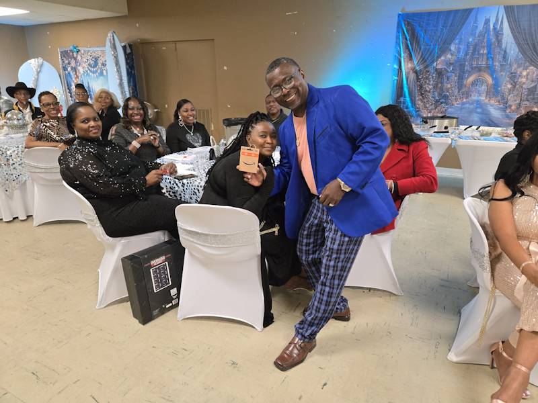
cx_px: 269
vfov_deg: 58.9
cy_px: 202
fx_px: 357
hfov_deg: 73.9
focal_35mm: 23
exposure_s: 1/120
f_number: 1.8
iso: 640
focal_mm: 5.4
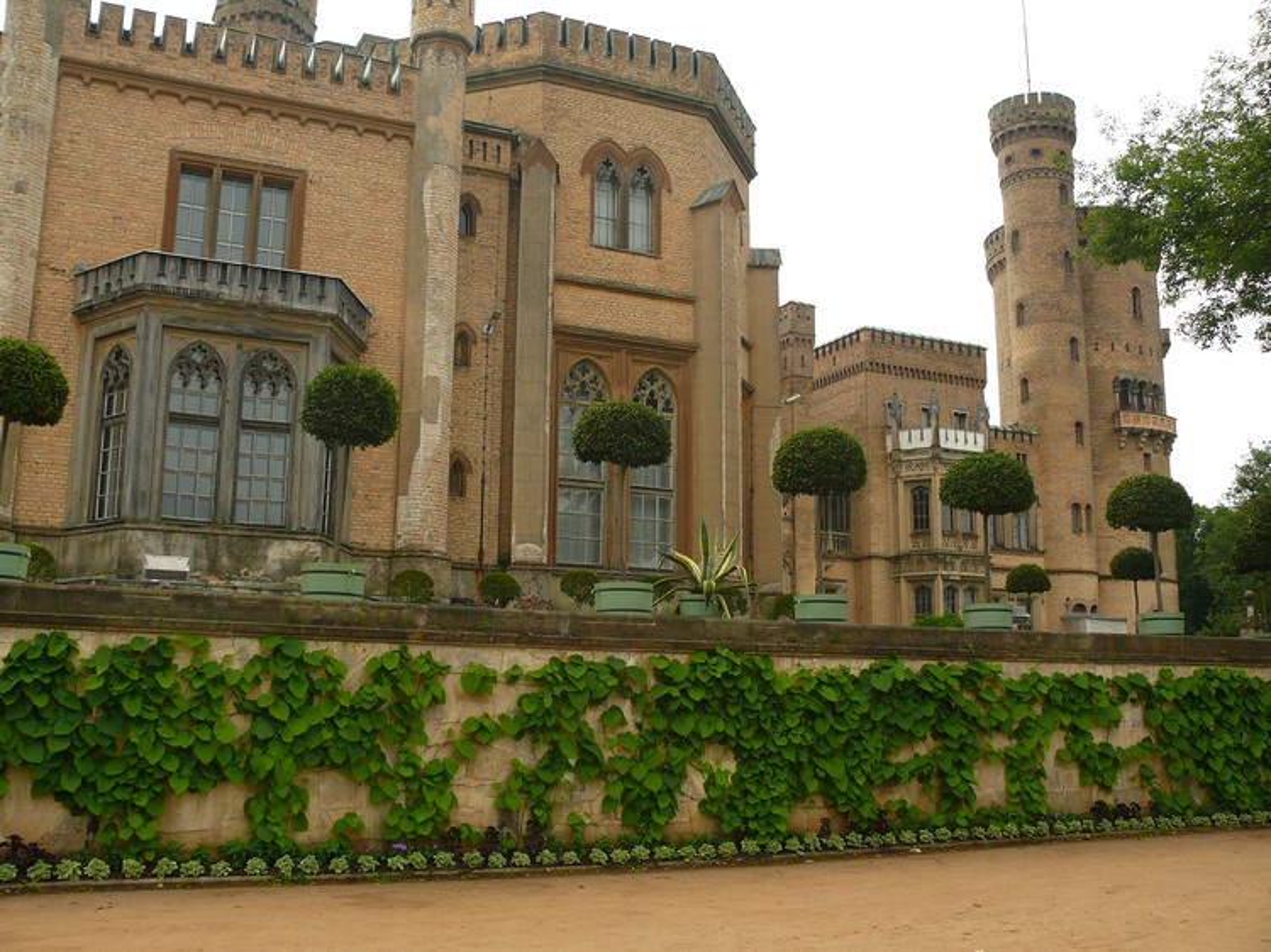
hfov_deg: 52.6
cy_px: 476
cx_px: 636
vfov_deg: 40.7
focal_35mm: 35
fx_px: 1285
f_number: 4
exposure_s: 1/160
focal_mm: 7.4
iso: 100
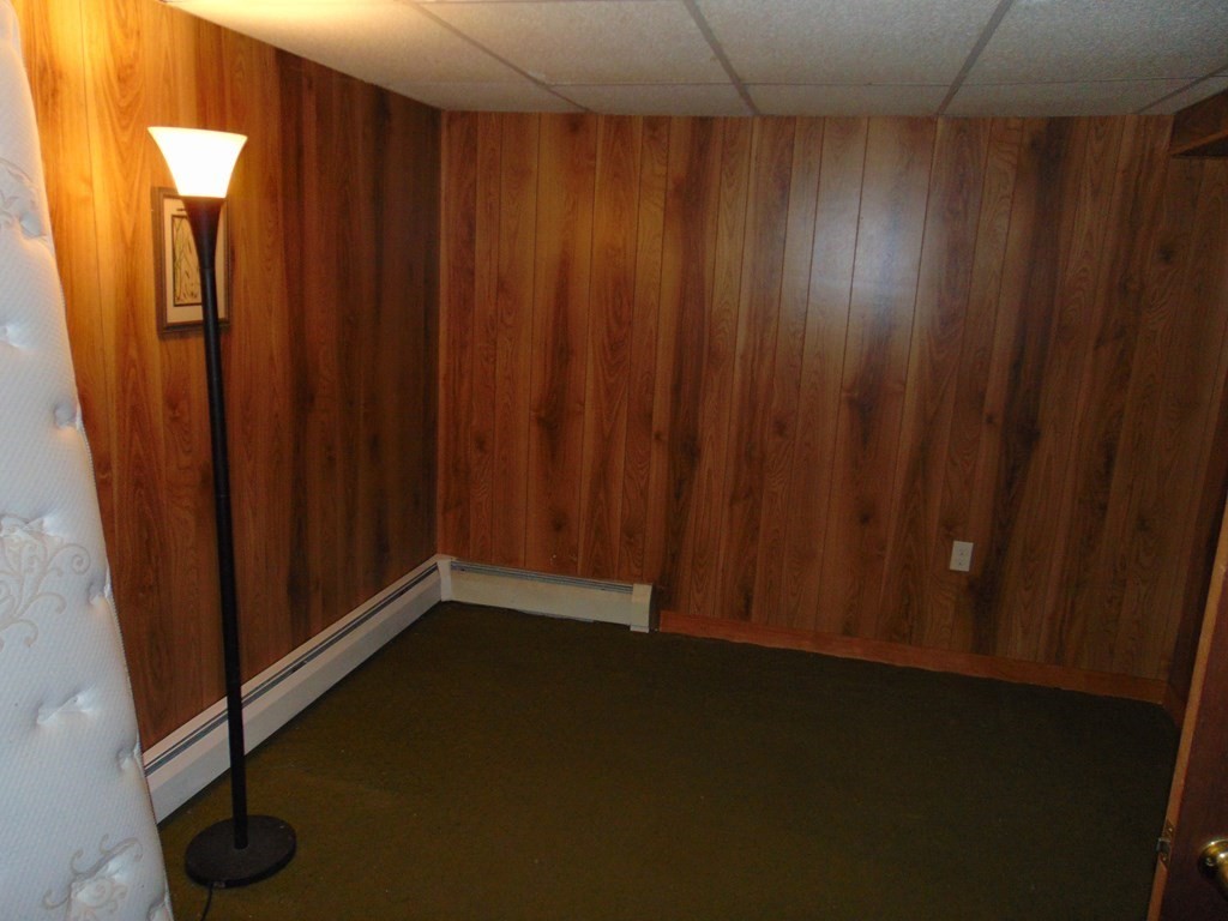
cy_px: 460
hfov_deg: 69.4
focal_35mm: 25
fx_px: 887
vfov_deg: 54.9
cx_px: 614
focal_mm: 4.5
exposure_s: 1/30
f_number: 3
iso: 200
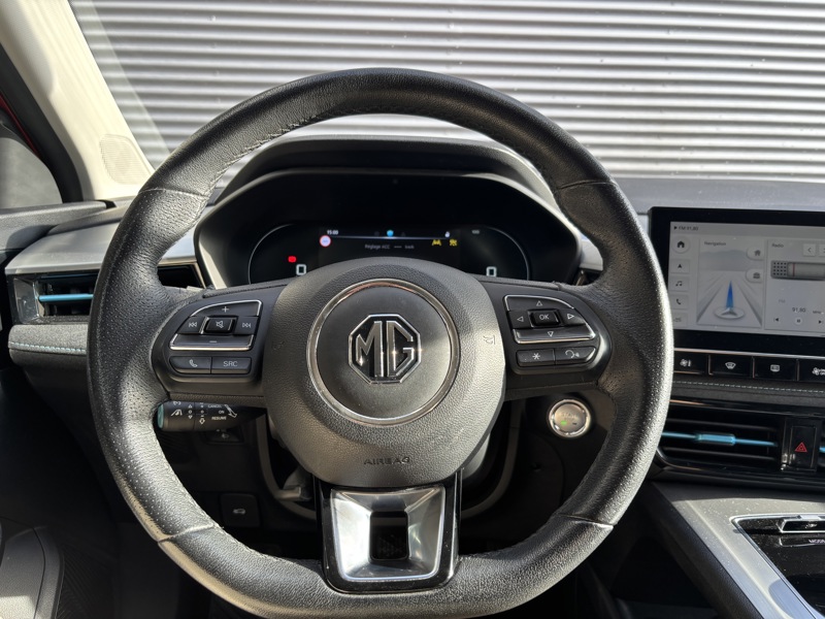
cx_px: 412
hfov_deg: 67.3
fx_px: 620
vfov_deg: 53.1
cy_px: 310
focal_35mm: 26
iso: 40
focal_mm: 5.96
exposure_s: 1/121
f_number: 1.6
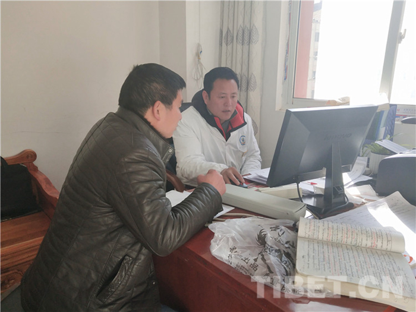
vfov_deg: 46.8
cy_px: 156
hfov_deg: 60.0
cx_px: 208
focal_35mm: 30
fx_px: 361
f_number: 1.8
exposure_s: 1/492
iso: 125
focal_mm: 3.95
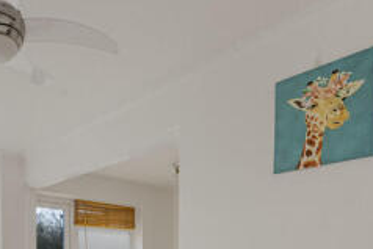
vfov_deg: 35.1
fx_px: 342
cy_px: 265
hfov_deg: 46.7
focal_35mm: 33
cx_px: -9
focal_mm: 12
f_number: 10
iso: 320
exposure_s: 1/60
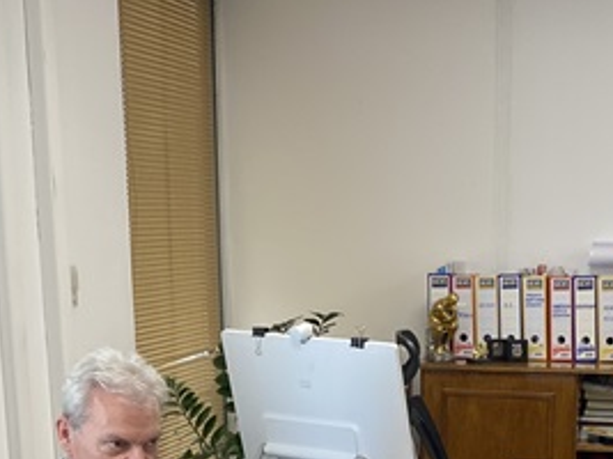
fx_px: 1381
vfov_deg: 17.8
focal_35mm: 78
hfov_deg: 24.7
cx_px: 461
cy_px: 569
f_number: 1.8
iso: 125
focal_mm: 4.25
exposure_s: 1/117
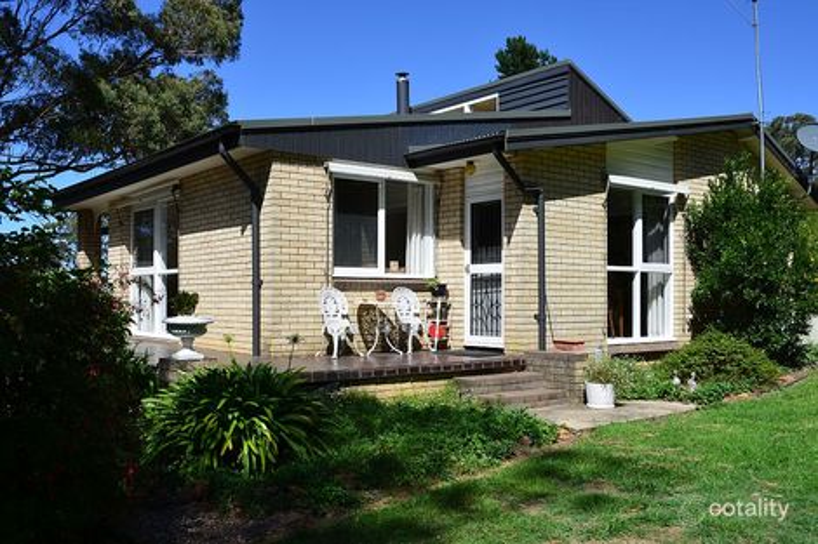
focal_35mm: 36
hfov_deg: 53.1
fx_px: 818
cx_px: 409
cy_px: 272
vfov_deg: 36.8
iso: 100
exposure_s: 1/125
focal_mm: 24
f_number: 11
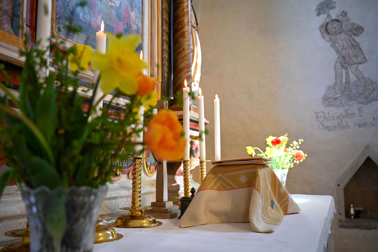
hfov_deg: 55.8
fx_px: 357
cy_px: 126
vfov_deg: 38.8
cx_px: 189
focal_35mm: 34
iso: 800
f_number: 4
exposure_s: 1/125
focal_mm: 34
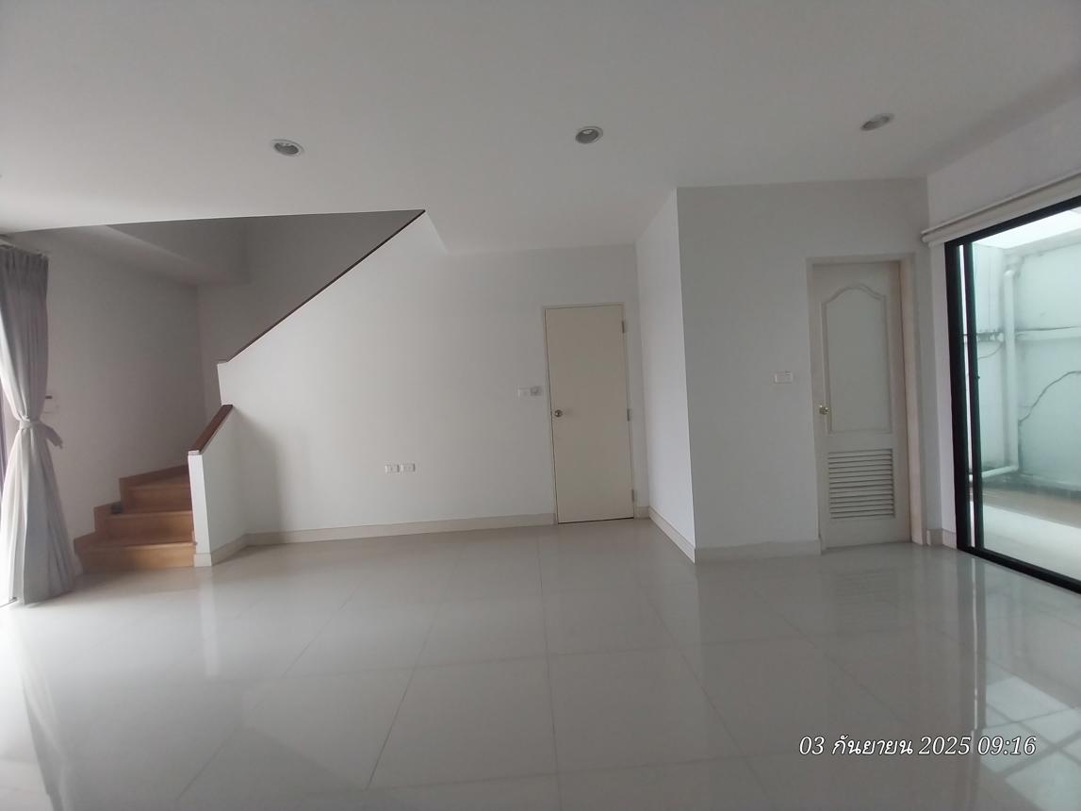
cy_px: 406
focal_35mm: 13
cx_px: 540
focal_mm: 1.3
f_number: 2.2
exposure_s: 1/50
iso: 100
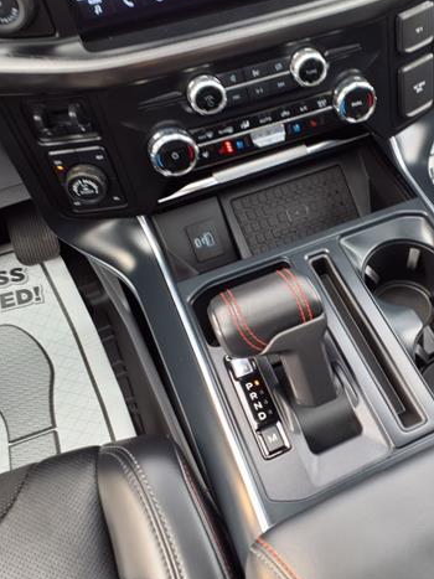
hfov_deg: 36.6
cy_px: 285
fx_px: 619
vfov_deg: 50.1
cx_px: 376
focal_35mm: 37
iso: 50
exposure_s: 1/40
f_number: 1.9
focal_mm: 3.58
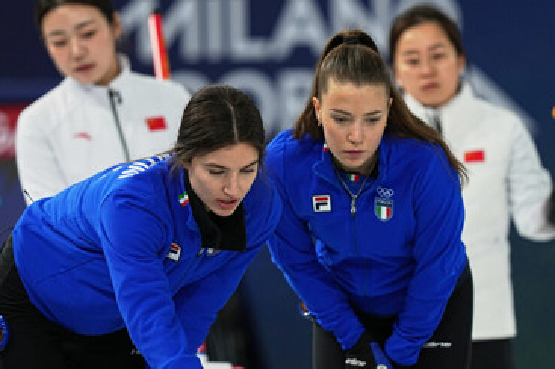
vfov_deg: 2.5
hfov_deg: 3.8
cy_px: 199
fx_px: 8394
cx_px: 286
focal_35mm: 545
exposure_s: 1/1250
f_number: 3.2
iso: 640
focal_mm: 400
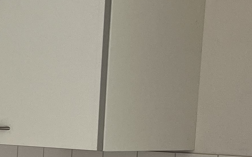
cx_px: -213
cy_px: 222
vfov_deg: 10.1
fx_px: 865
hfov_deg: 14.4
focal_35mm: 126
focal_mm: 5.1
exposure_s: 1/122
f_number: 1.6
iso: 100
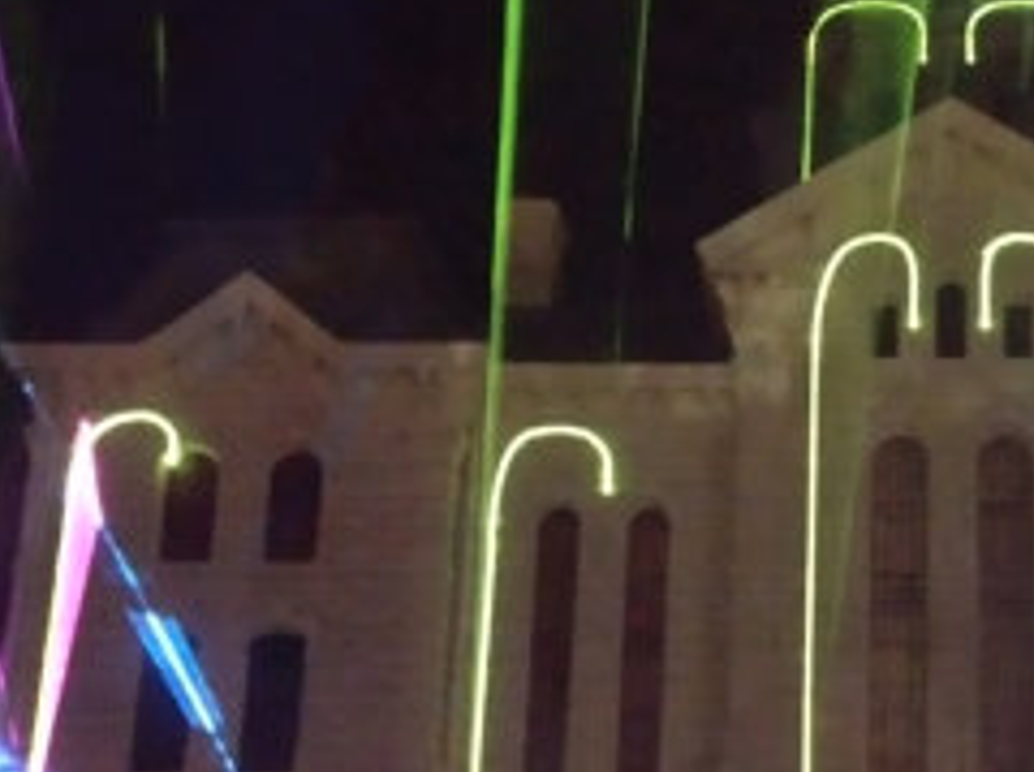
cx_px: 931
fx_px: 2146
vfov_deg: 20.4
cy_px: 388
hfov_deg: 26.2
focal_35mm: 72
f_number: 1.7
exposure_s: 1/13
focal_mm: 4.71
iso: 4800
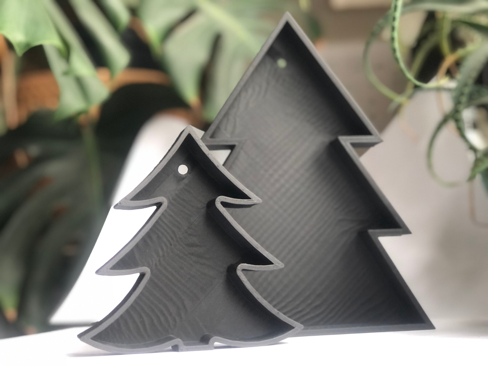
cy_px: 183
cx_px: 244
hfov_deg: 33.8
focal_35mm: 57
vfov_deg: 25.7
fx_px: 804
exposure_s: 1/33
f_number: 2.8
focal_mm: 6.6
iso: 400
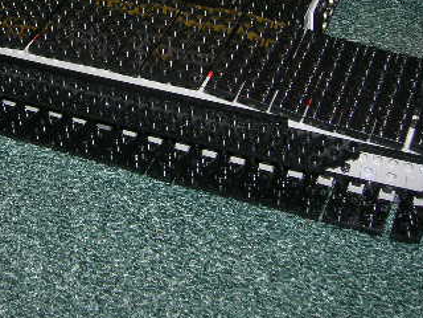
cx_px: 143
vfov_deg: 21.0
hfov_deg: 28.4
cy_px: 7
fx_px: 831
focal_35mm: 68
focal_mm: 5.7
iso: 50
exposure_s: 1/60.1
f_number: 2.9
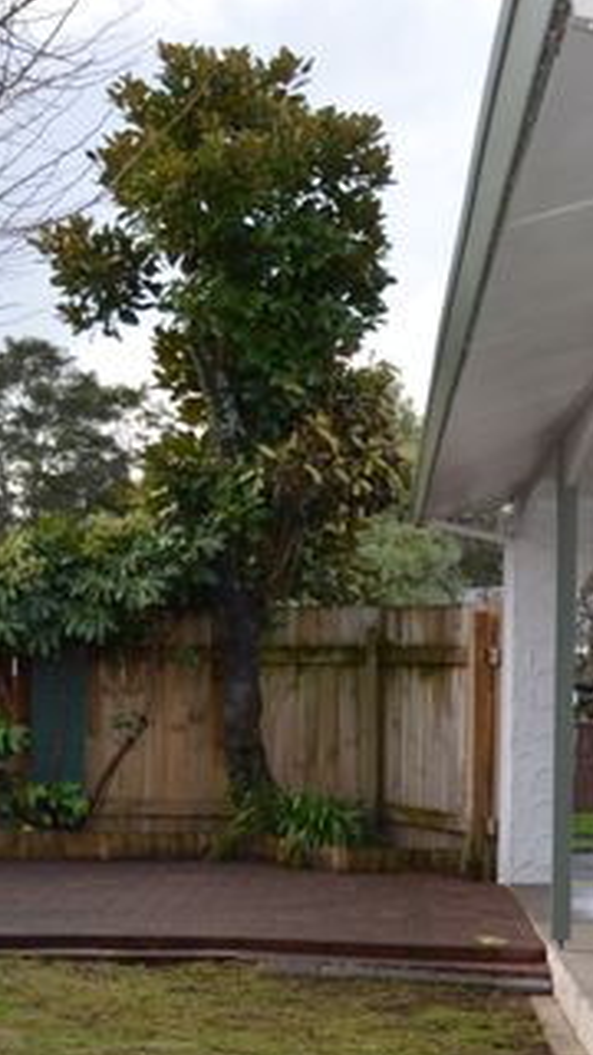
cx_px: 356
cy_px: 834
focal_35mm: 98
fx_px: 2739
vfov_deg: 21.5
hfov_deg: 12.3
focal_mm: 26
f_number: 3.8
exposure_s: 1/200
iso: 200
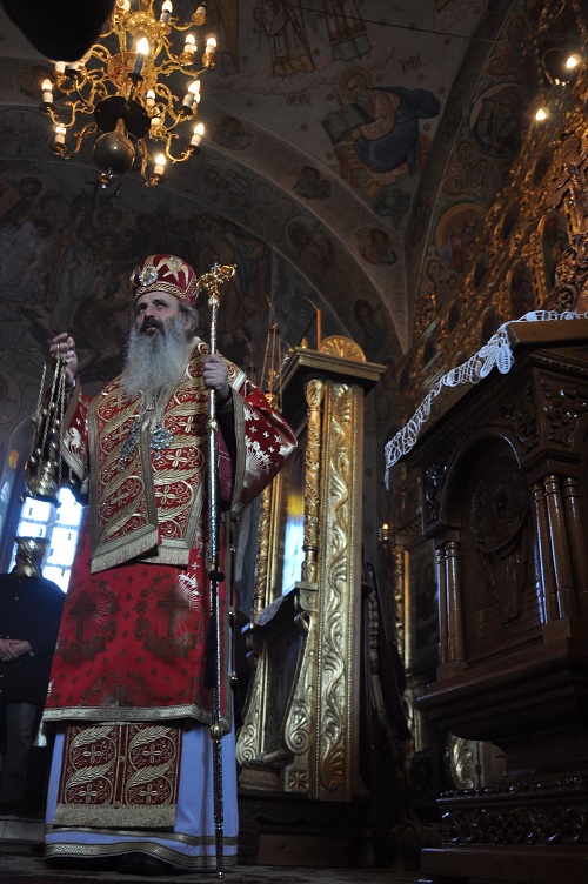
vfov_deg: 67.4
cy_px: 442
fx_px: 663
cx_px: 294
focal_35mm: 27
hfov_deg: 47.8
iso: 500
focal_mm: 18
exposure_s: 1/60
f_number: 4
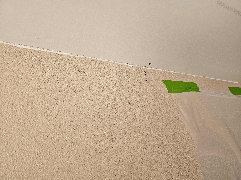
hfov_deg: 73.9
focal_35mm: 23
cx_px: 120
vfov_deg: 58.9
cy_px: 90
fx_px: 160
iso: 250
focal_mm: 6.3
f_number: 1.7
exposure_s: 1/359
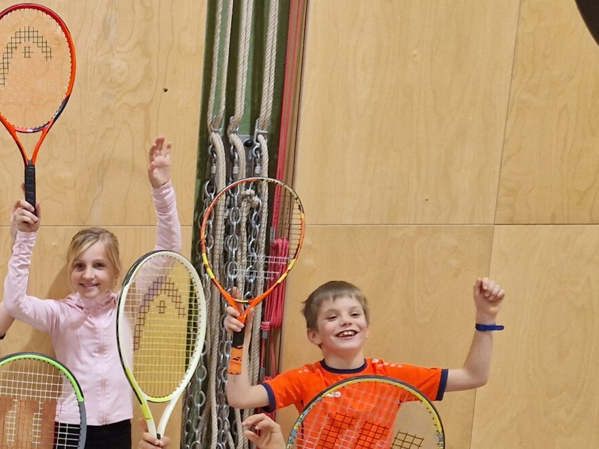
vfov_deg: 21.2
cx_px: -117
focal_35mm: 67
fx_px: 1159
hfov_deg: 25.9
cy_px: 438
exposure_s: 1/100
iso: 160
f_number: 1.8
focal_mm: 5.4
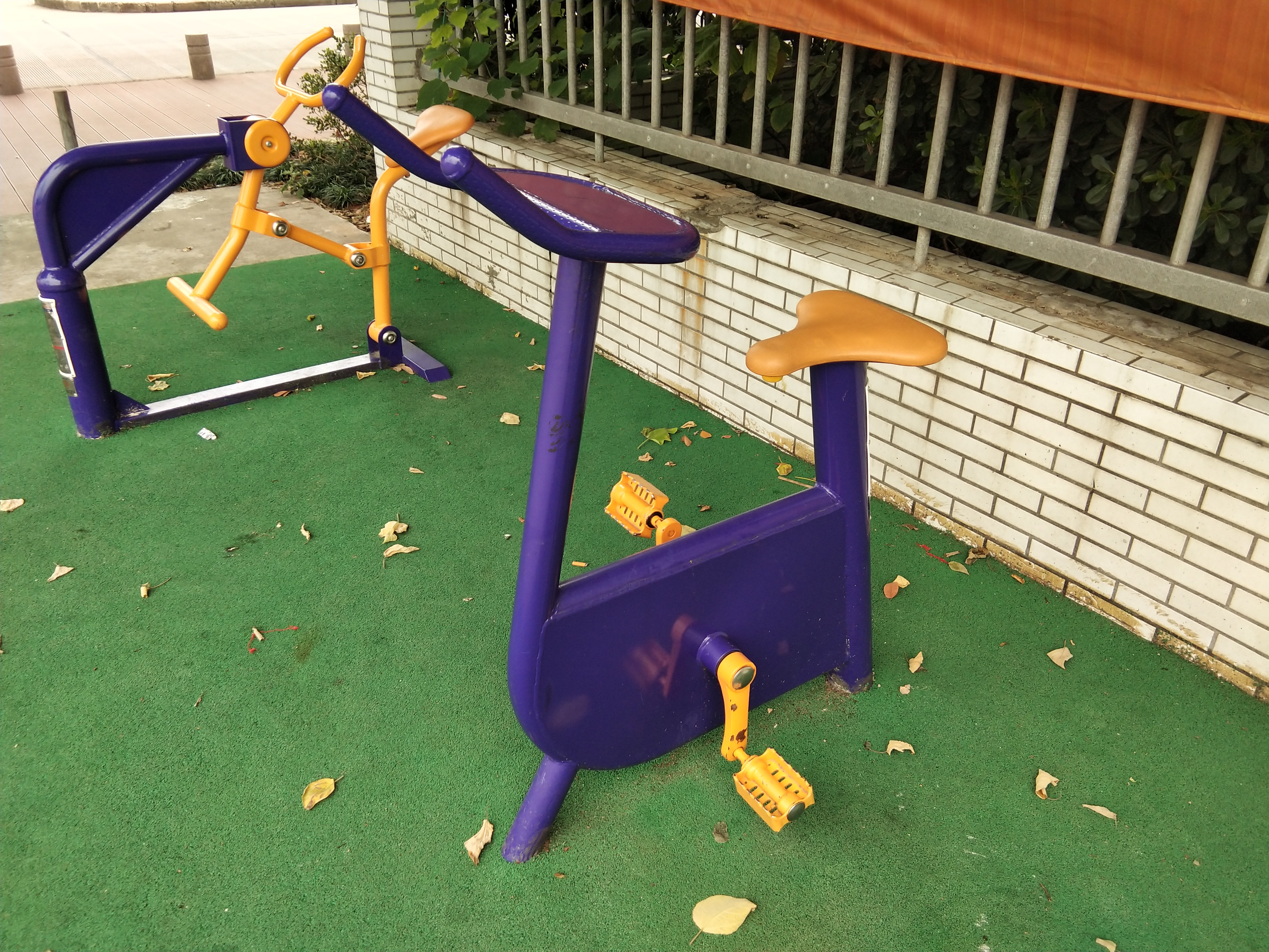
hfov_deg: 58.4
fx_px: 1136
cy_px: 476
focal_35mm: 31
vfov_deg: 45.4
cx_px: 634
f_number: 2.2
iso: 50
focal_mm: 3.69
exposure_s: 1/171
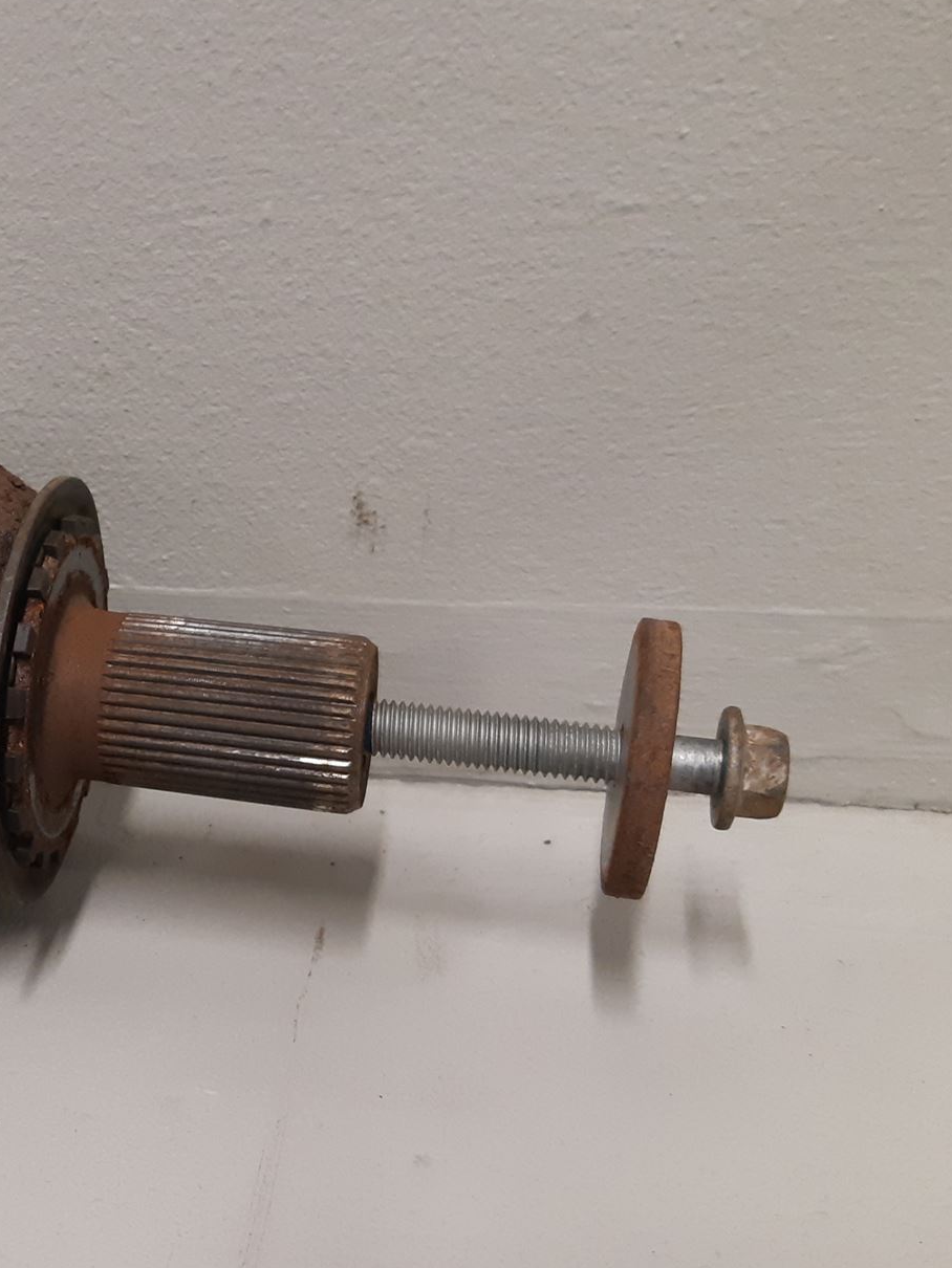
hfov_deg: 30.6
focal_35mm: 44
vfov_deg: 42.9
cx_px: 10
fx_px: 1613
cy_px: 607
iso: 200
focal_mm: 3.93
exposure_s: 1/50
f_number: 1.7
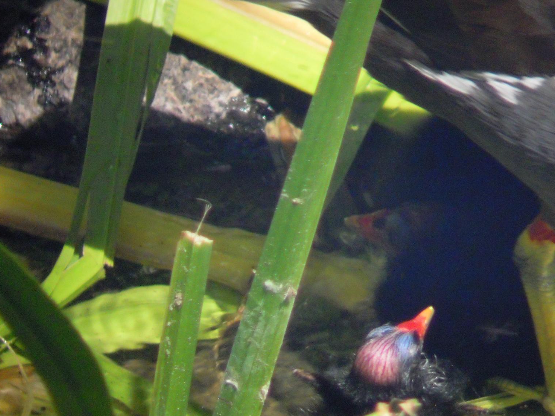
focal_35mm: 141
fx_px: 2260
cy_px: 189
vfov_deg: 10.5
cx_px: 312
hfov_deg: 14.0
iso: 800
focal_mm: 20.3
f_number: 16.7
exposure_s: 1/160
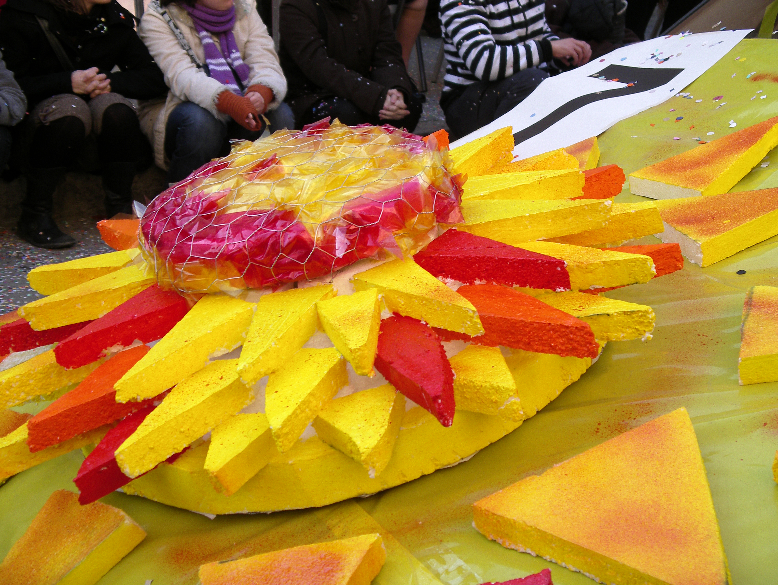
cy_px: 292
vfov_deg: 20.5
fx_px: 1619
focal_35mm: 72
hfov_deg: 27.0
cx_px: 389
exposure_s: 1/200
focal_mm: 14.9
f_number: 4
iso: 80
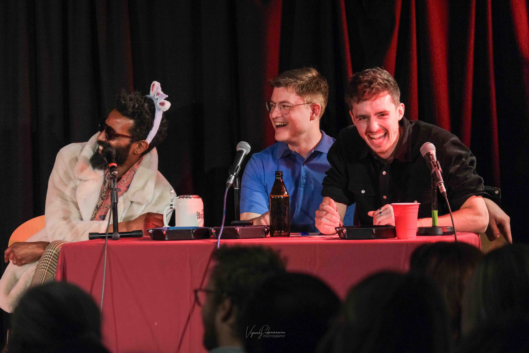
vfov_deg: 7.5
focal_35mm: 183
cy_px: 176
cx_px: 264
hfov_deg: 11.2
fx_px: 2689
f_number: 4.2
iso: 1600
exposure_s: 1/125
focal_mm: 121.8
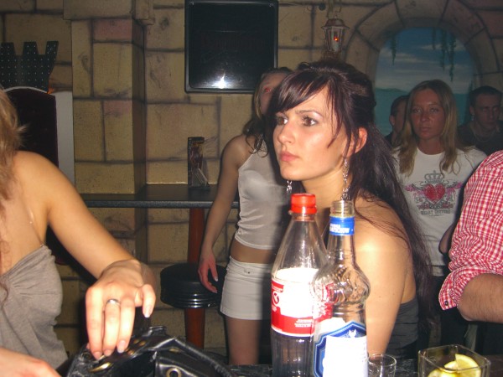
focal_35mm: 38
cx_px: 252
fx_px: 552
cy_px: 188
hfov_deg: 49.0
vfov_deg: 37.7
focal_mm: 7.9
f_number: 2.8
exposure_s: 1/60
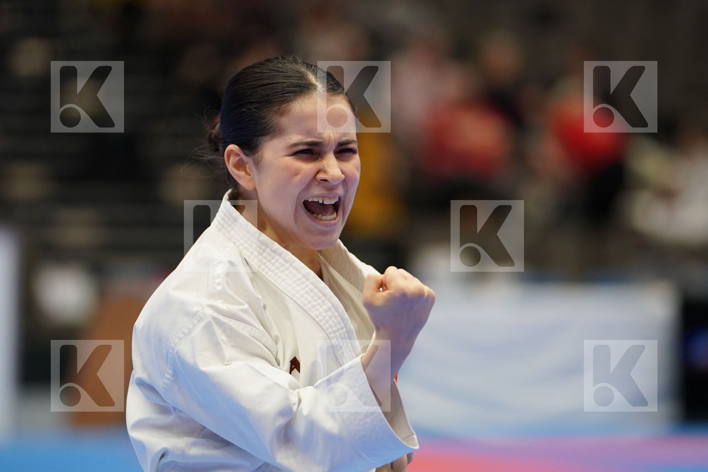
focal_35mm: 264
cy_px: 236
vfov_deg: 5.2
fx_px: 5192
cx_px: 354
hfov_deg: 7.8
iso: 1250
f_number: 2.8
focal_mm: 176
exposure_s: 1/500
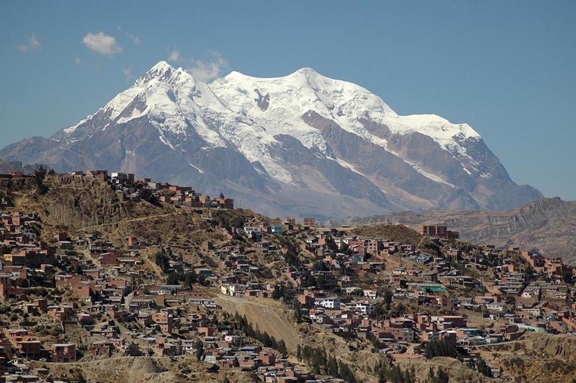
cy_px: 192
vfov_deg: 6.3
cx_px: 288
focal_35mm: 218
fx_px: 3477
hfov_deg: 9.5
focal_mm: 145
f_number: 4.5
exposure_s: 1/2000
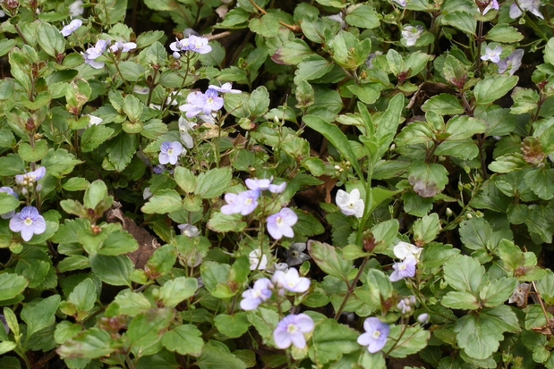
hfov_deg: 23.2
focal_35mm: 87
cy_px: 195
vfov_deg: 15.7
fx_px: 1336
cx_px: 138
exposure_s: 1/1250
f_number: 9
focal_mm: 35
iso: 1250
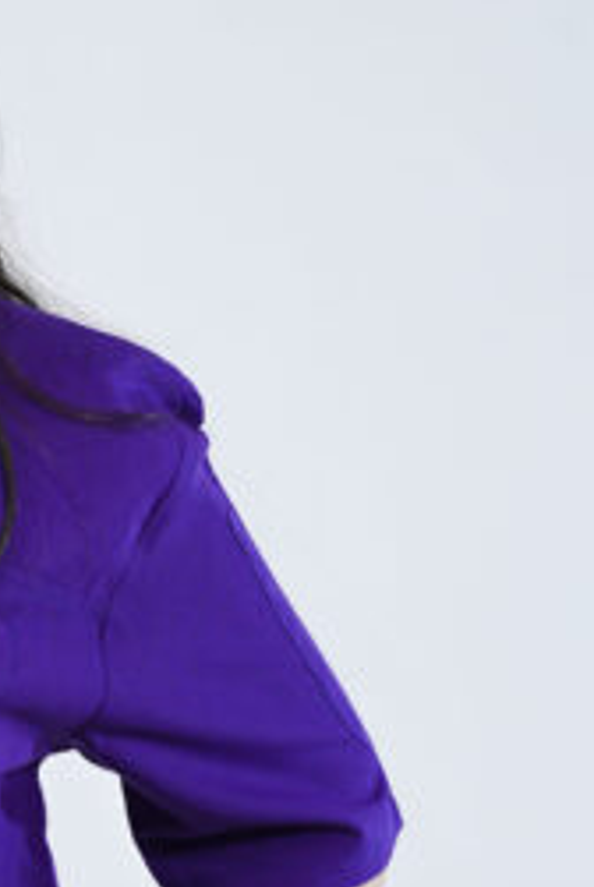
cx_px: -377
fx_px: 10563
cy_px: 611
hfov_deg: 3.2
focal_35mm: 428
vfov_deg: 4.8
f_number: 2.8
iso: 320
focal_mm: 105
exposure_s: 1/320
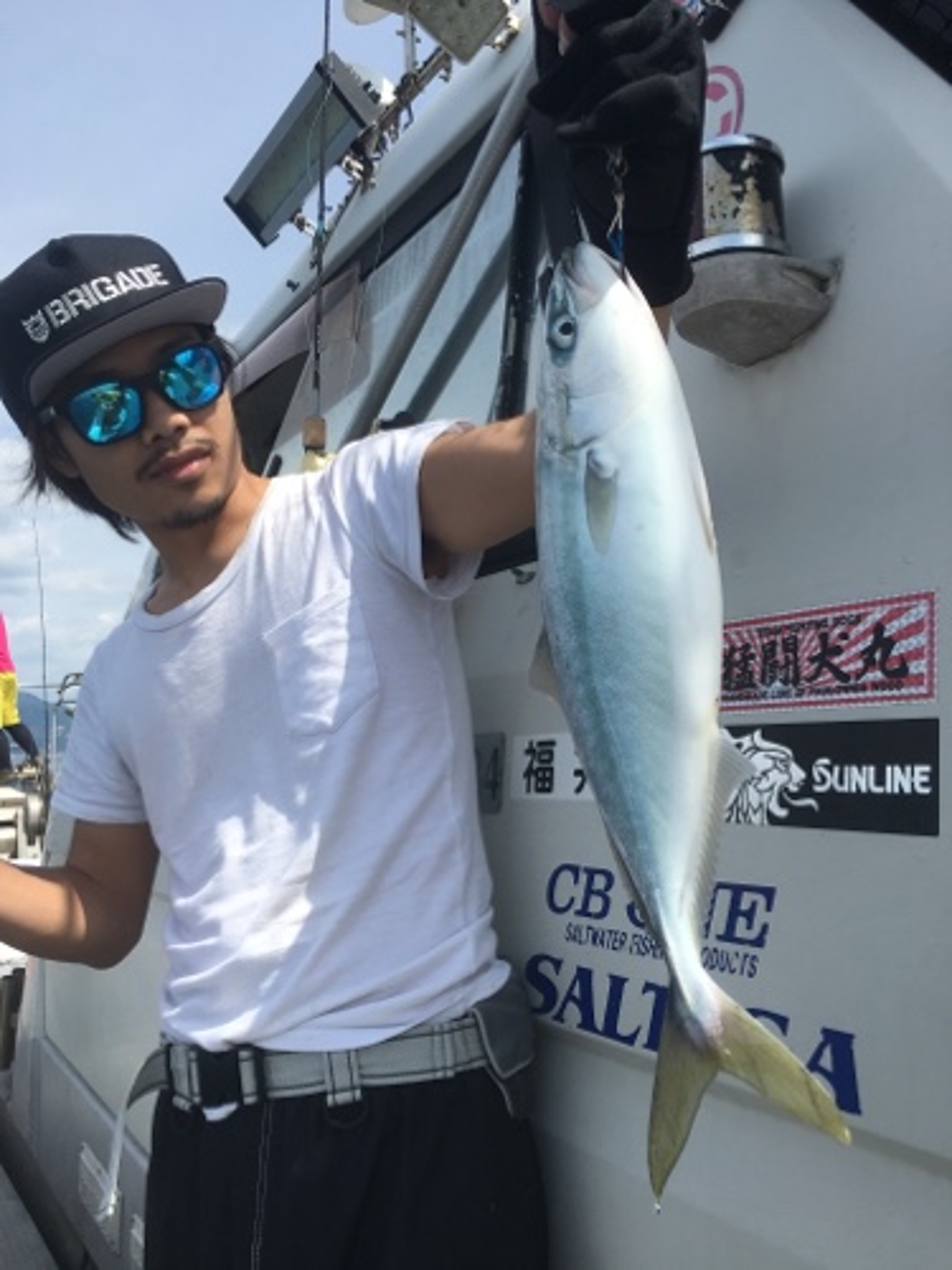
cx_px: 476
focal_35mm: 29
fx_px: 1063
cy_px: 635
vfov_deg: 61.7
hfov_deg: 48.2
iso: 25
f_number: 2.2
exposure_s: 1/1923
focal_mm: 4.15
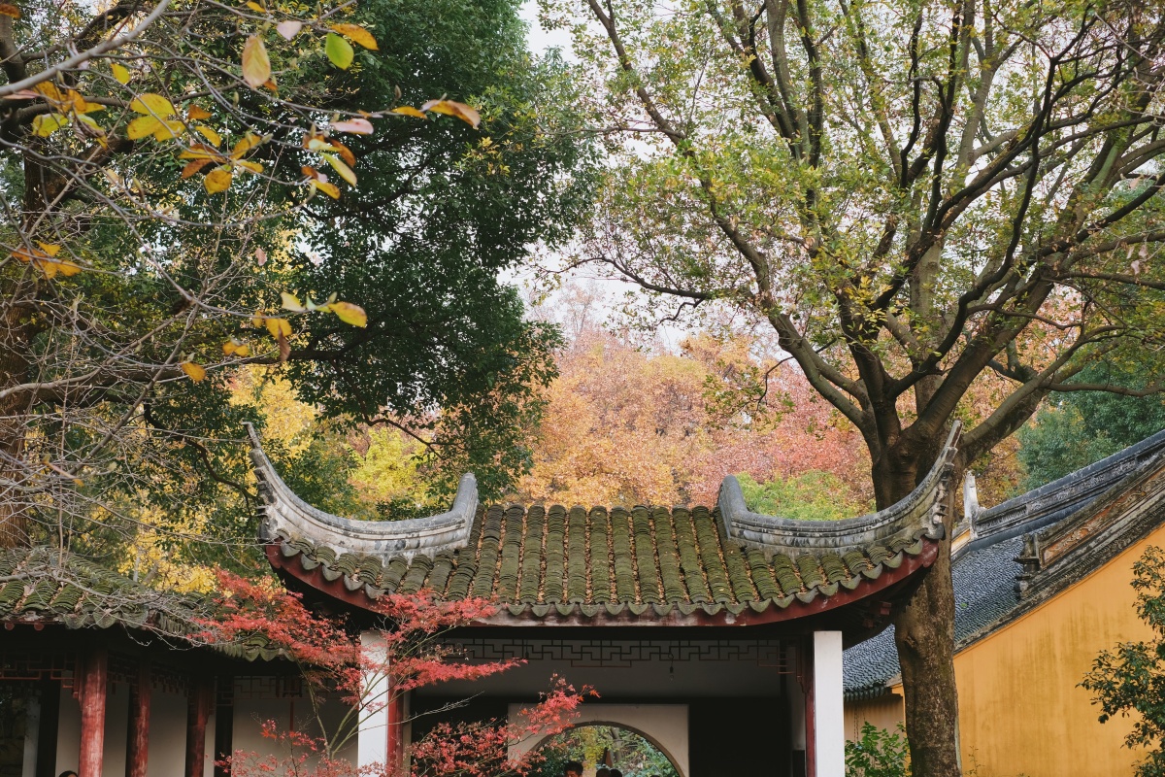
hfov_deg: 37.5
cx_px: 582
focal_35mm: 53
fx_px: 1715
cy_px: 388
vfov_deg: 25.5
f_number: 3.6
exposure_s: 1/140
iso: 400
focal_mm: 35
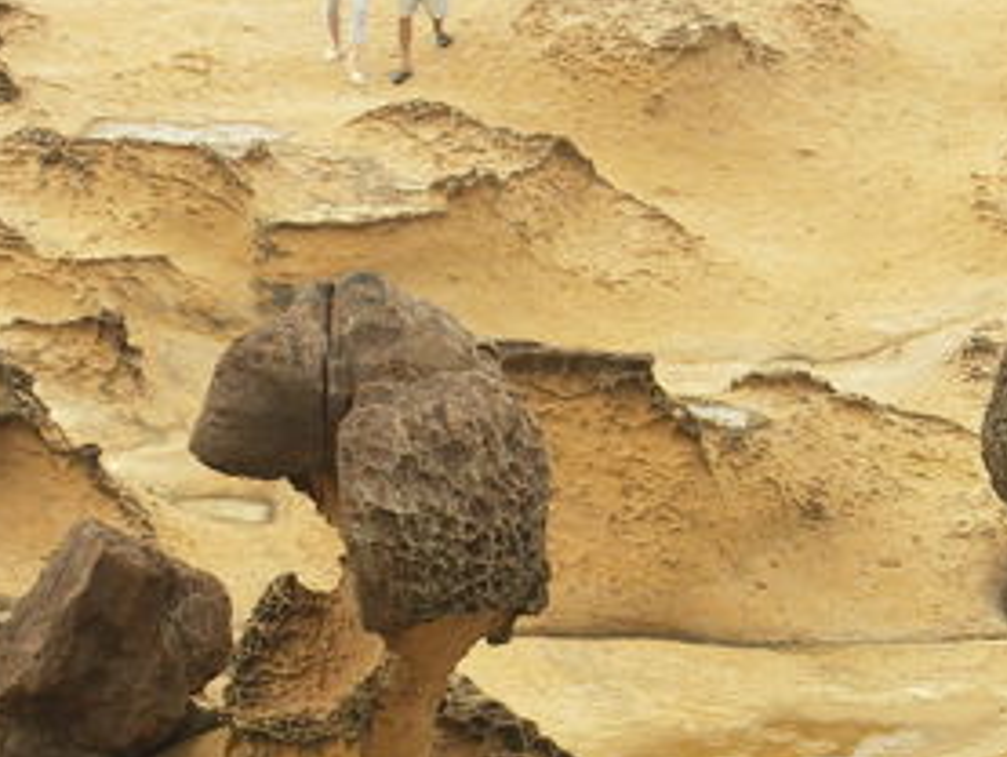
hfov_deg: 7.8
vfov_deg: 5.9
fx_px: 7363
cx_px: 523
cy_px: 813
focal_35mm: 253
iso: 100
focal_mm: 27.8
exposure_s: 1/125
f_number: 3.2
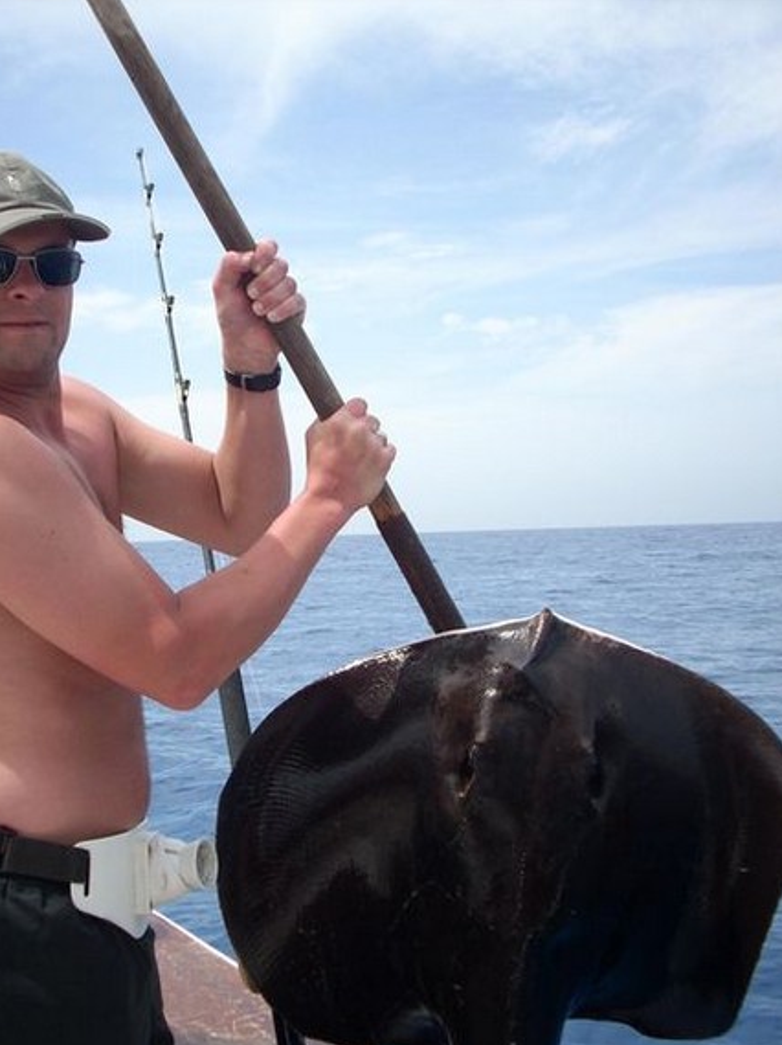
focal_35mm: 41
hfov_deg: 35.1
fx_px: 1236
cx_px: 358
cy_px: 573
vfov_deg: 45.7
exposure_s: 1/185
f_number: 5.6
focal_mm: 6.2
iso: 64
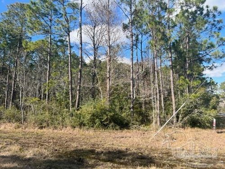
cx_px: 112
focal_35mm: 26
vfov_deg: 53.1
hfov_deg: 67.3
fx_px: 169
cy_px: 84
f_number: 1.5
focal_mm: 5.7
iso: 50
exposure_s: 1/1972
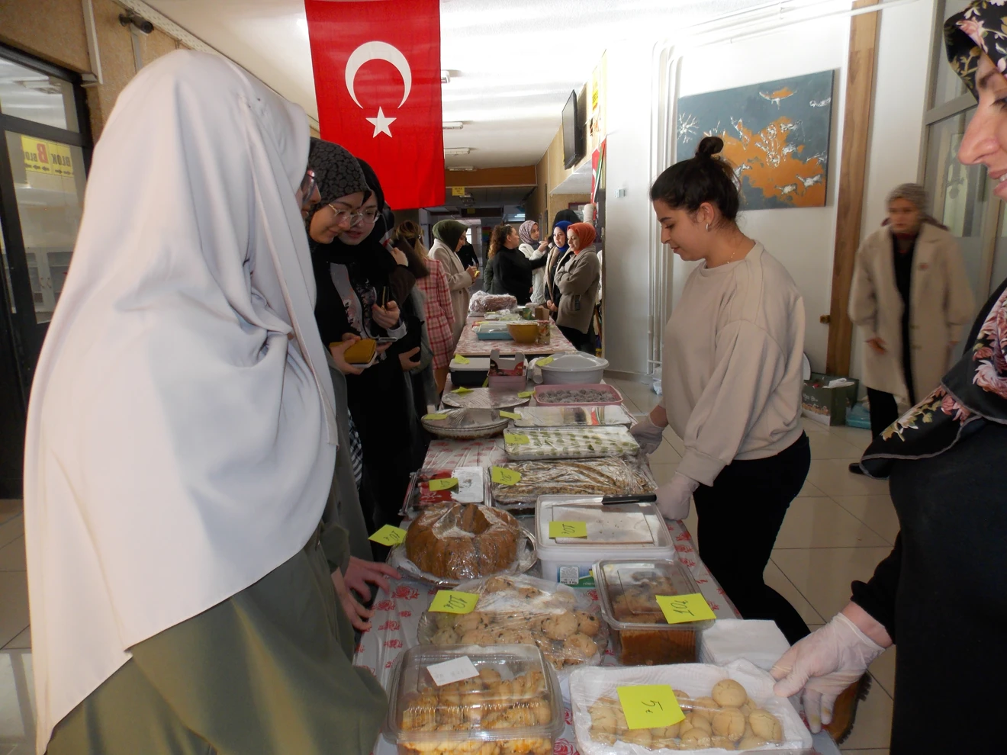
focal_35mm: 23
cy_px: 378
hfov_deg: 73.9
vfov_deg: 58.9
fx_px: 669
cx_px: 504
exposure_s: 1/30
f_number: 3.1
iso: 125
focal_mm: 4
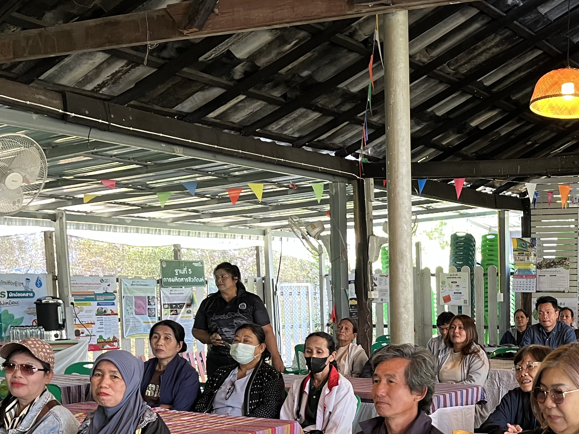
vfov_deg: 28.1
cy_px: 385
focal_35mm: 50
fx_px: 836
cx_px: 527
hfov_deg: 35.8
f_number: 1.6
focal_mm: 5.1
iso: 160
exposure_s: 1/60
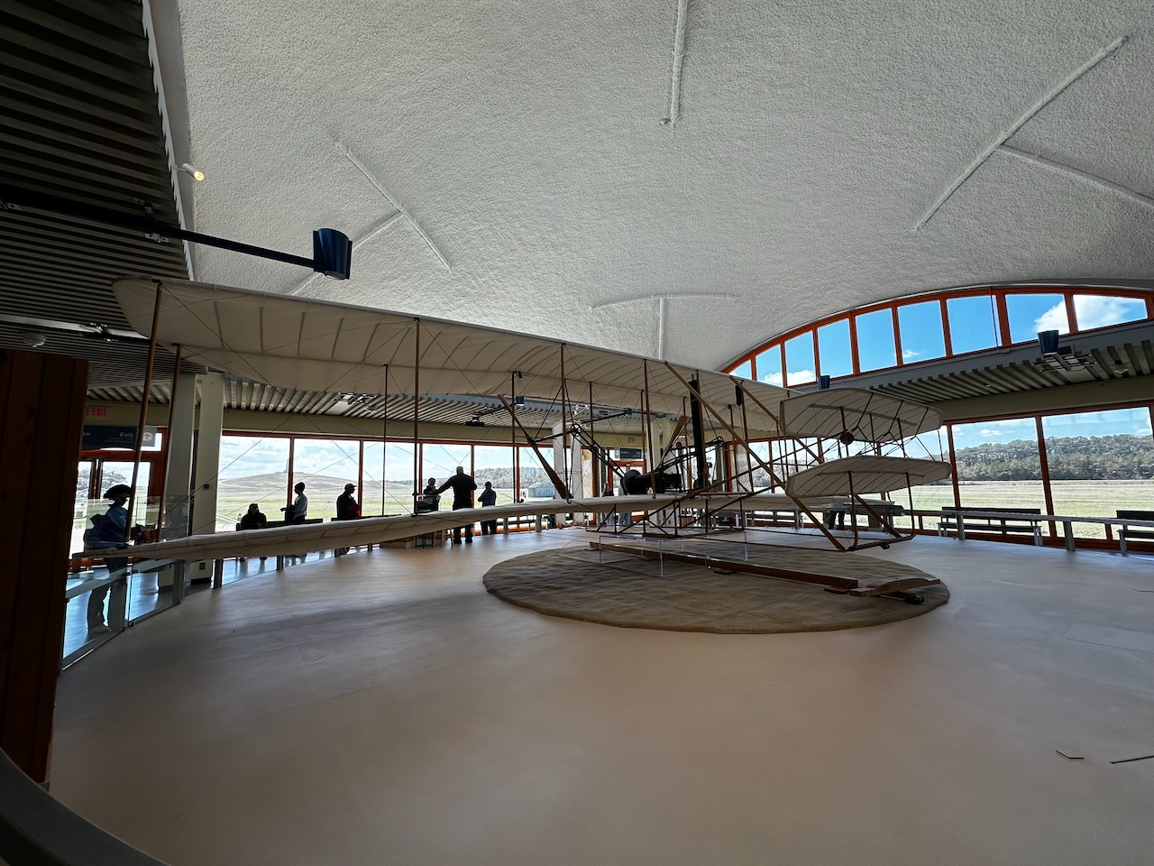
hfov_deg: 102.1
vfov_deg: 85.7
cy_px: 433
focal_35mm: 14
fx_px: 467
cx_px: 577
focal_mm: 2.22
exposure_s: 1/363
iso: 40
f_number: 2.2
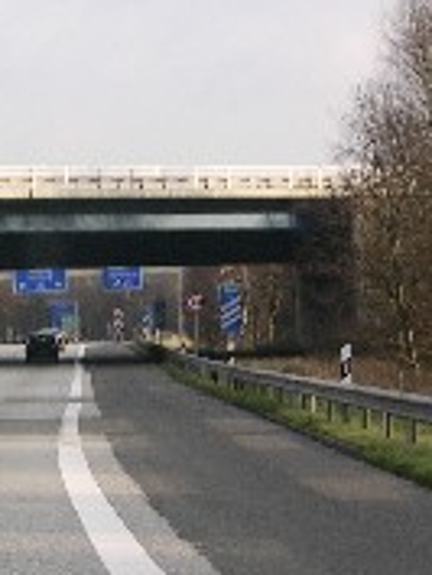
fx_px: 4288
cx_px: -161
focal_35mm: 258
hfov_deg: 5.7
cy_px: 289
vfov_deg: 7.7
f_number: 5.4
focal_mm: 19.9
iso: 50
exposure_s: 1/76.8
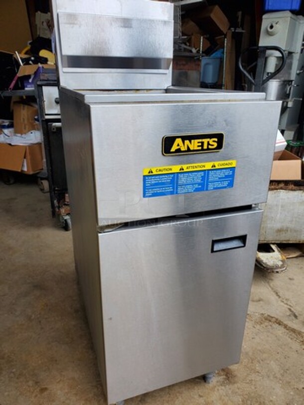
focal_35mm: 26
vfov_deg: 67.3
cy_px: 202
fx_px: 304
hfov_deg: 53.1
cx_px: 152
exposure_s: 1/100
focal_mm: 4.3
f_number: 2.4
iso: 64
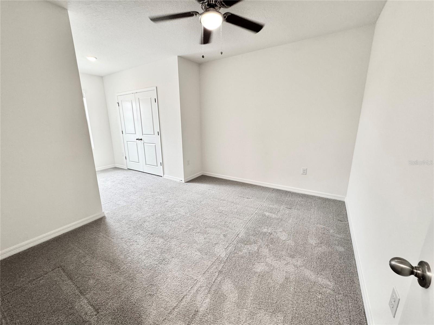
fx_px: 176
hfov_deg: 102.1
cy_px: 162
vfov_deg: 85.7
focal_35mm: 14
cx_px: 217
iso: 250
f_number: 2.2
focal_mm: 2.22
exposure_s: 1/60
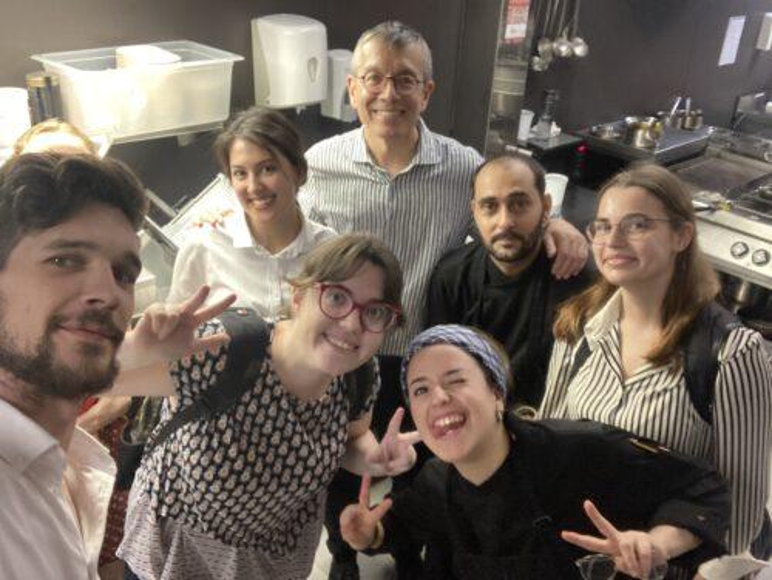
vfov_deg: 44.2
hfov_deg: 56.8
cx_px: 386
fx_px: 714
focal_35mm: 32
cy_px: 290
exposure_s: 1/50
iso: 320
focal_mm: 2.87
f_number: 2.2
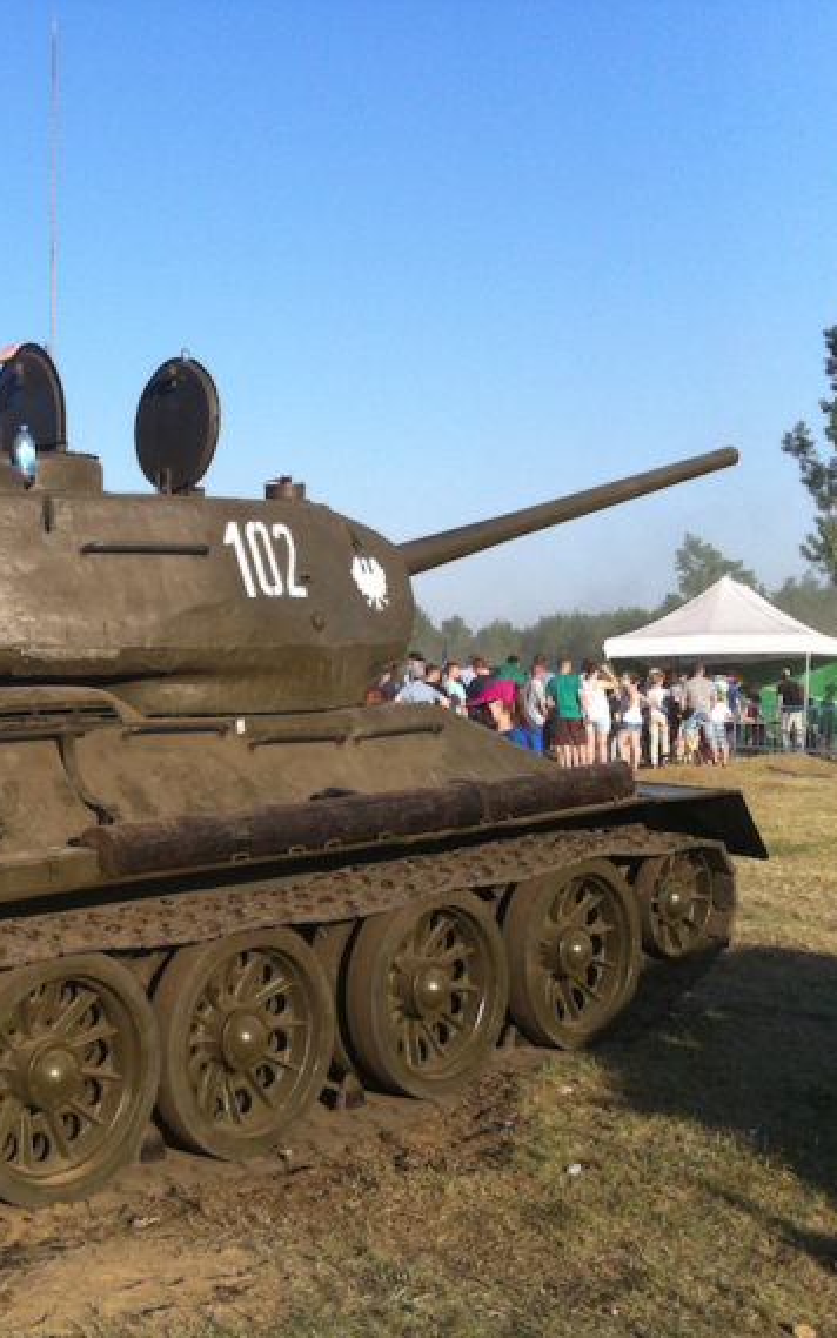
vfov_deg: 40.3
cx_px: 28
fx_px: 1823
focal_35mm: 50
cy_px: 673
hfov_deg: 24.8
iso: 80
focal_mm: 3.85
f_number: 2.8
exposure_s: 1/965
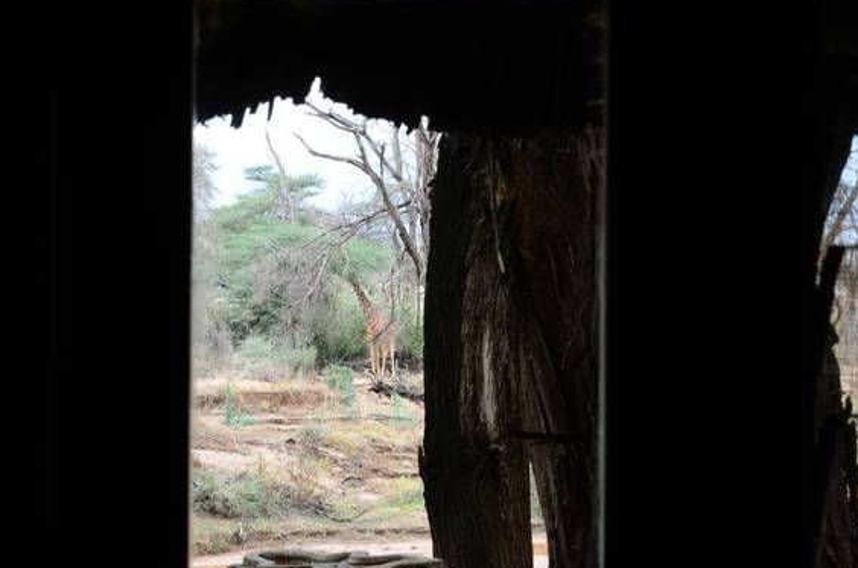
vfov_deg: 9.2
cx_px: 361
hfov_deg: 13.8
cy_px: 333
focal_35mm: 149
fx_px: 3542
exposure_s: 1/30
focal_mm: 80
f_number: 16
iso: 400
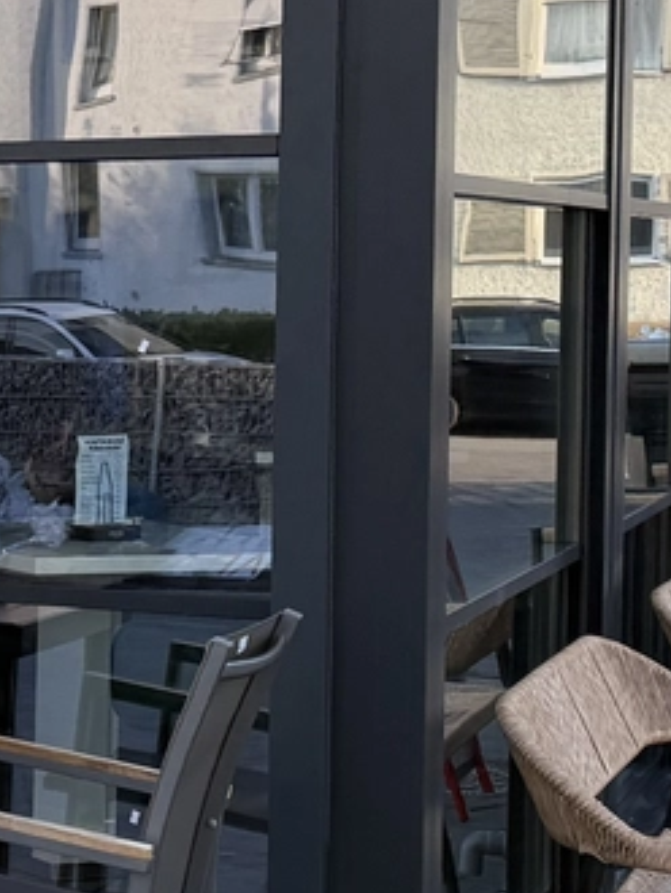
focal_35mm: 109
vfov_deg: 18.0
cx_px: -785
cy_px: 394
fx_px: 2814
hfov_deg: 11.8
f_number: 1.78
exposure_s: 1/967
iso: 100
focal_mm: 6.76
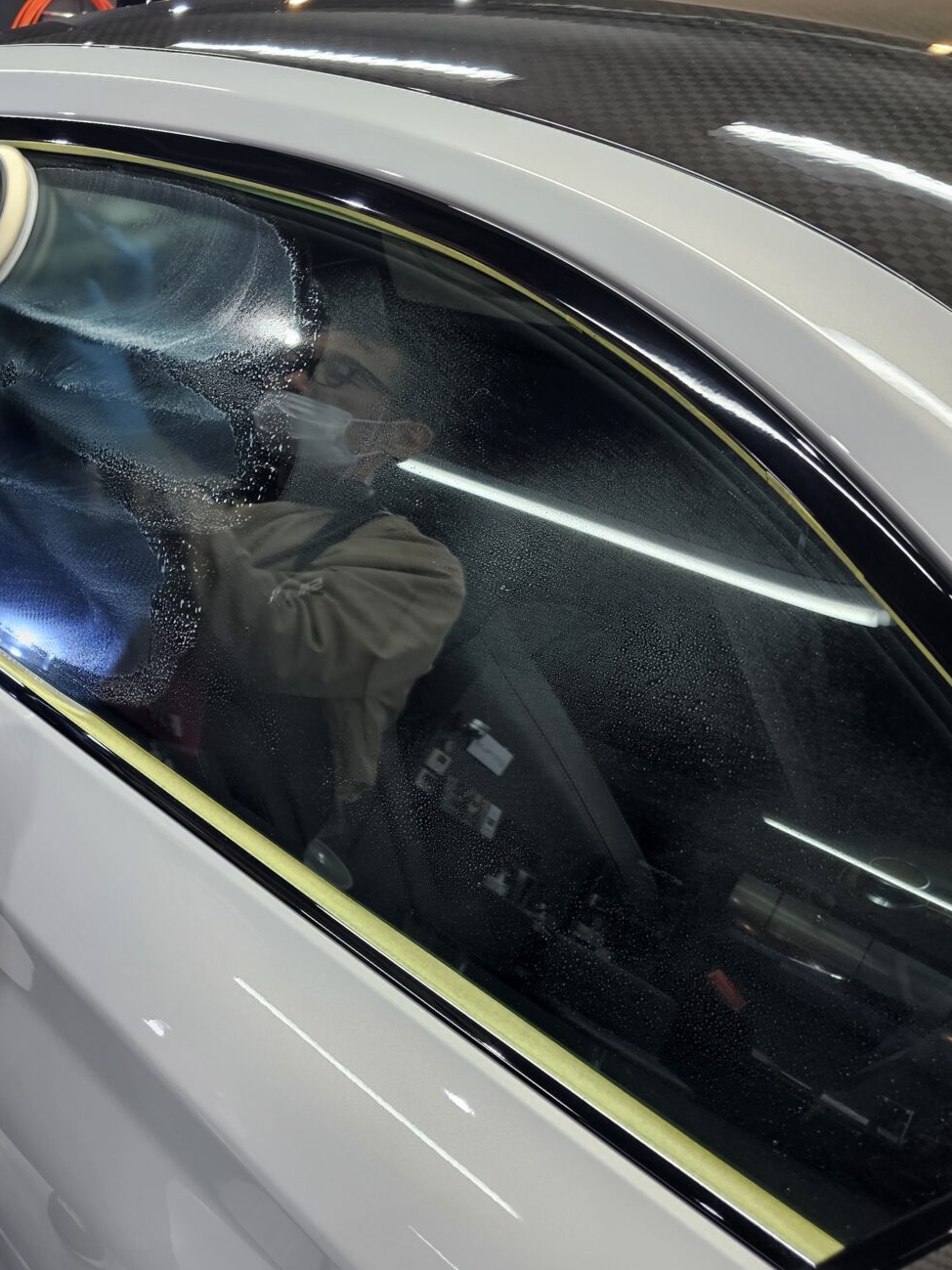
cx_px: 29
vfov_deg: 53.9
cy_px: 692
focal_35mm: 34
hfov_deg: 37.8
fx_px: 1247
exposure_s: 1/100
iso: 125
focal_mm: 6.3
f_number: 1.7
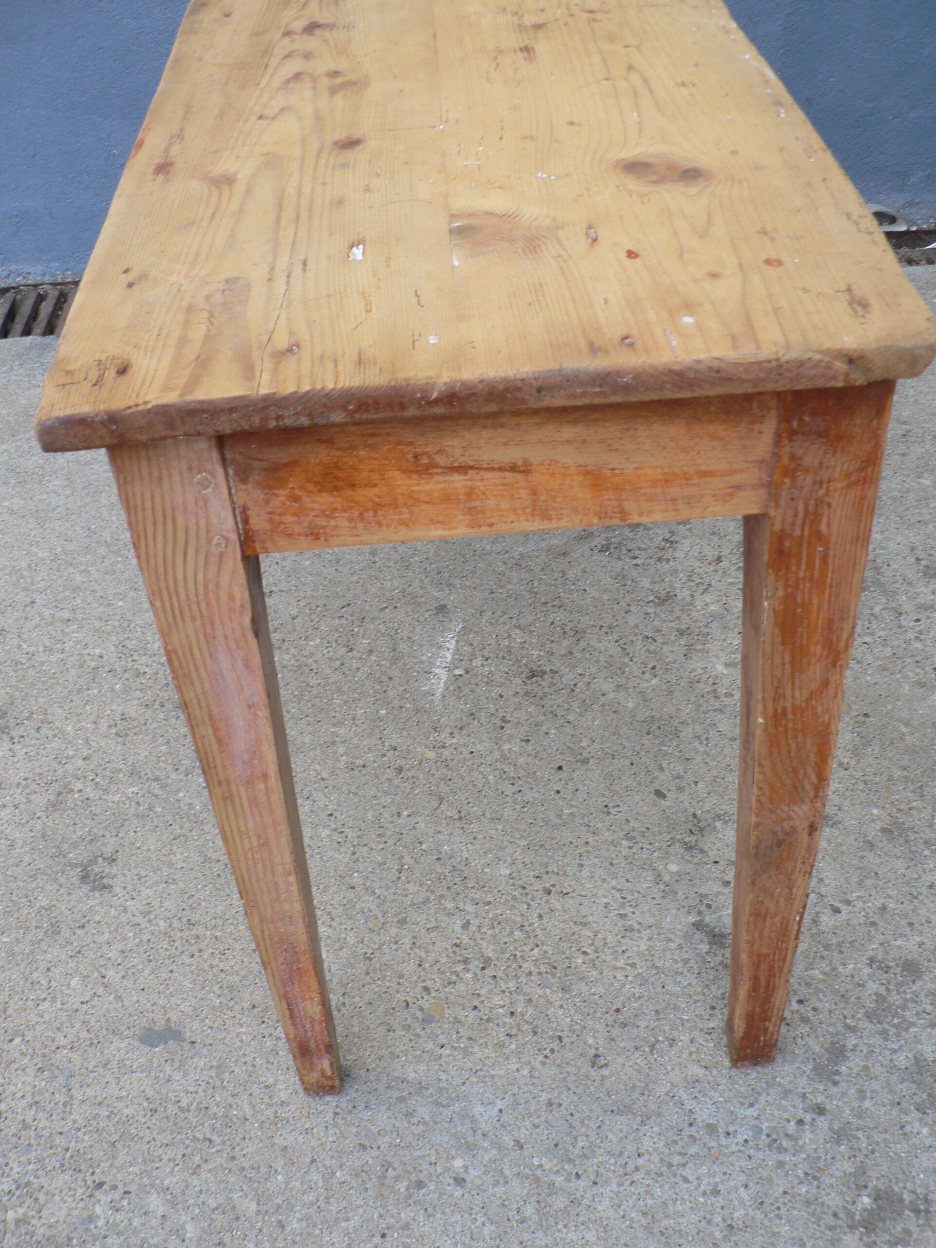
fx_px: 1298
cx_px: 468
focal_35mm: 36
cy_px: 624
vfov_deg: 51.4
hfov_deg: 39.7
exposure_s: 1/60
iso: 80
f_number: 2.8
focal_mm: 6
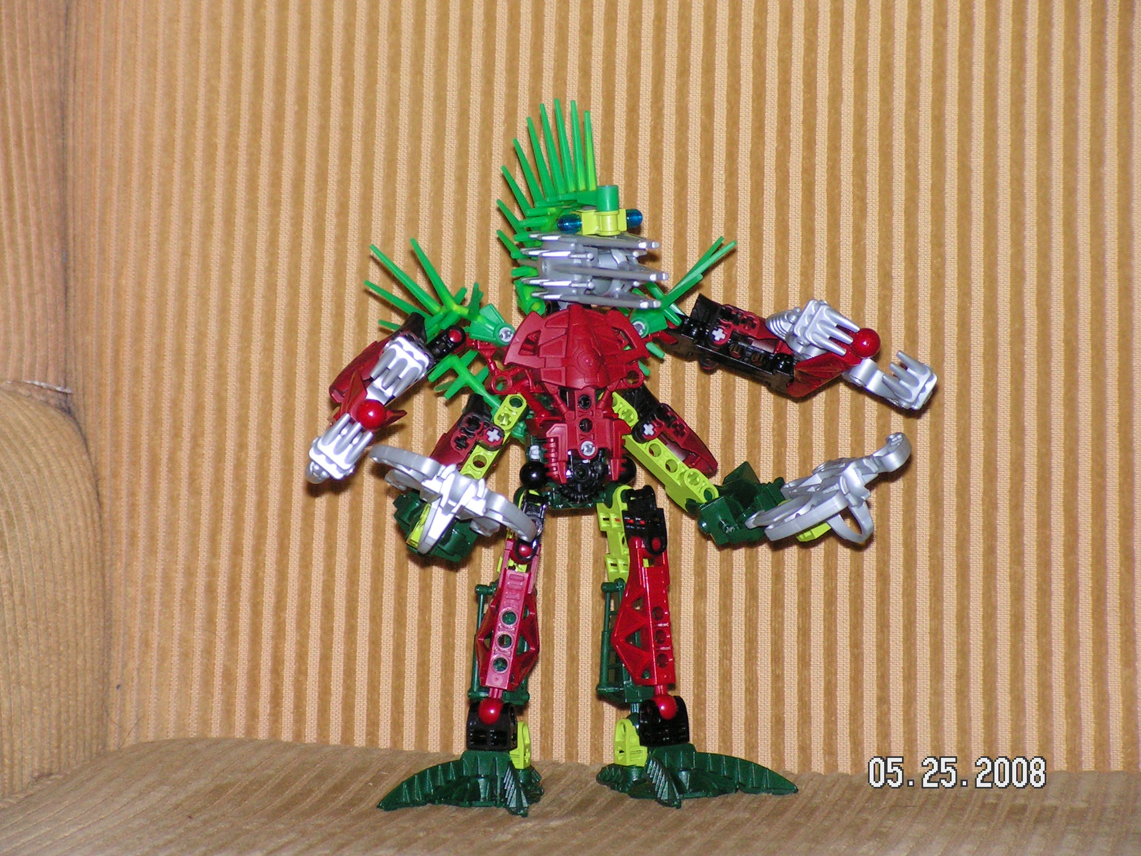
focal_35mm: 144
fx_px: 4746
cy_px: 428
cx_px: 570
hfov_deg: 13.7
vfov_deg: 10.3
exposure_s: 1/160
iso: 200
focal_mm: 24
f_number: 3.4
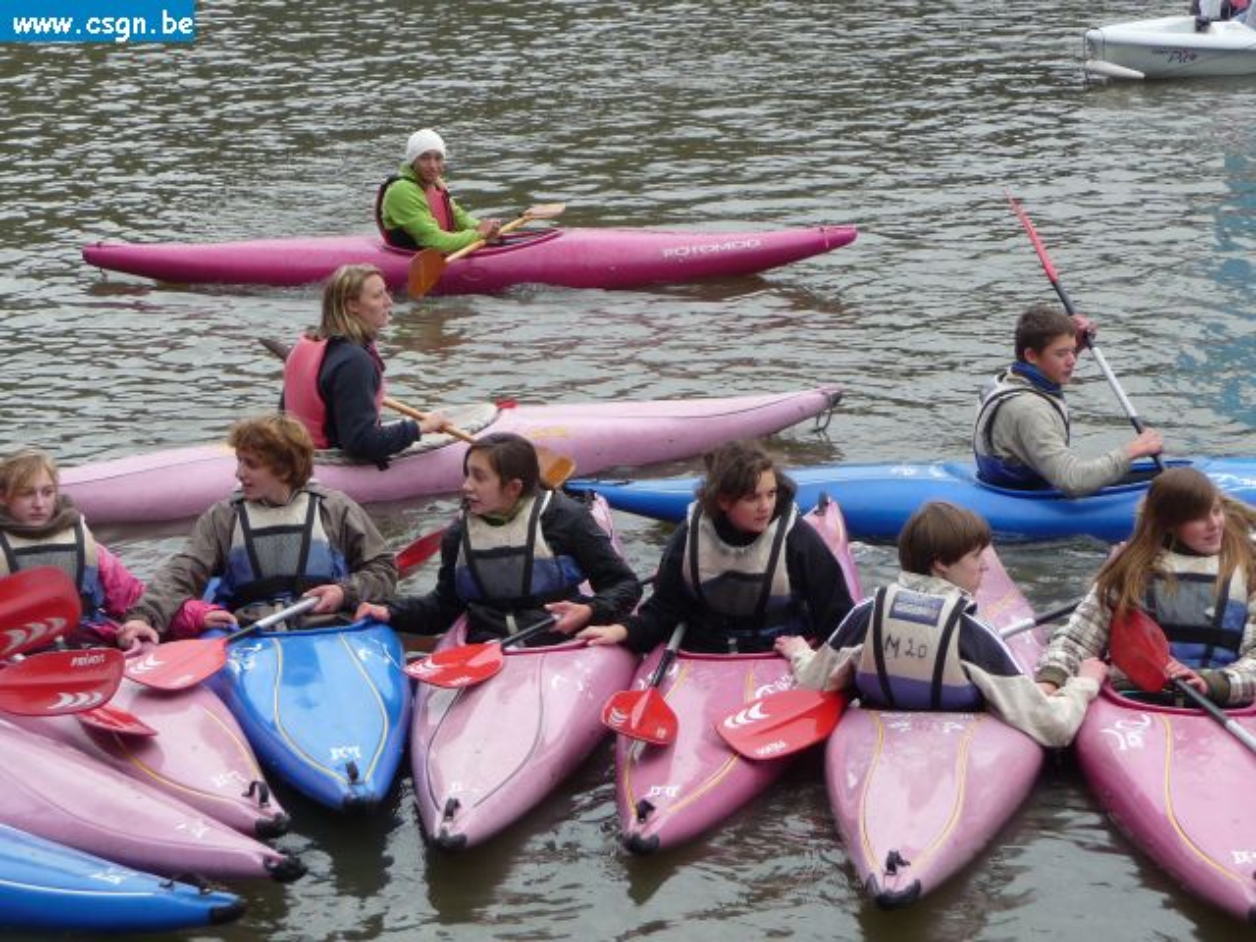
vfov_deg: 14.1
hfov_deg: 18.7
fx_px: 3810
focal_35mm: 105
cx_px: 628
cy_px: 471
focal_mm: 13.1
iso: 100
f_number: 4.6
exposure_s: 1/100
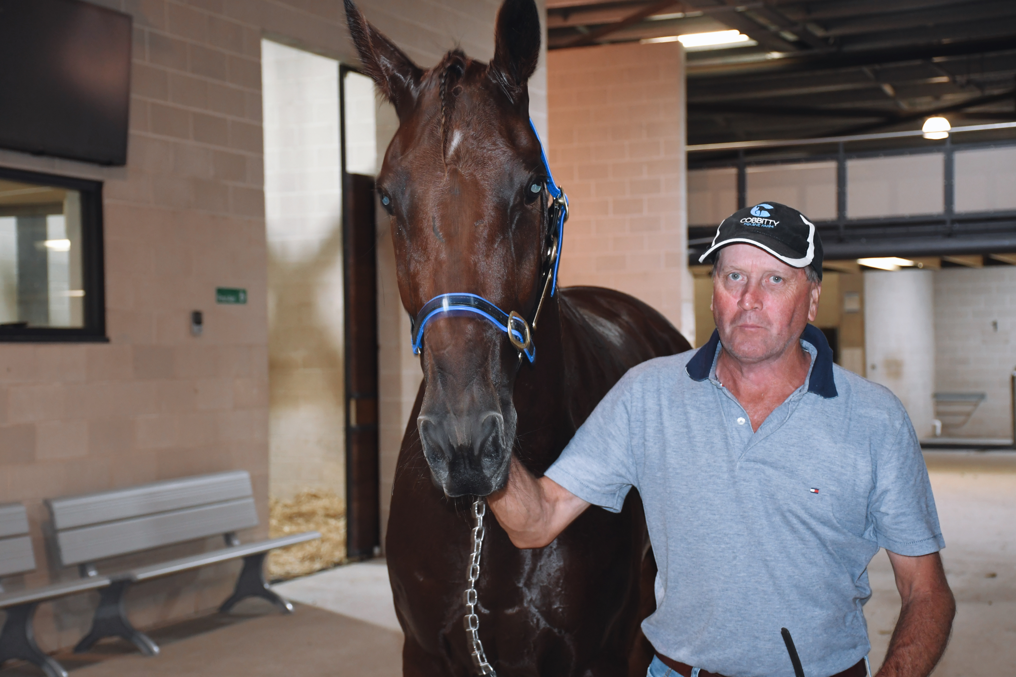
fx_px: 1778
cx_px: 508
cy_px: 338
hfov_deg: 31.9
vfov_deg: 21.6
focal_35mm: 63
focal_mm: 42
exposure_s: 1/60
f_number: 4.5
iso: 1250
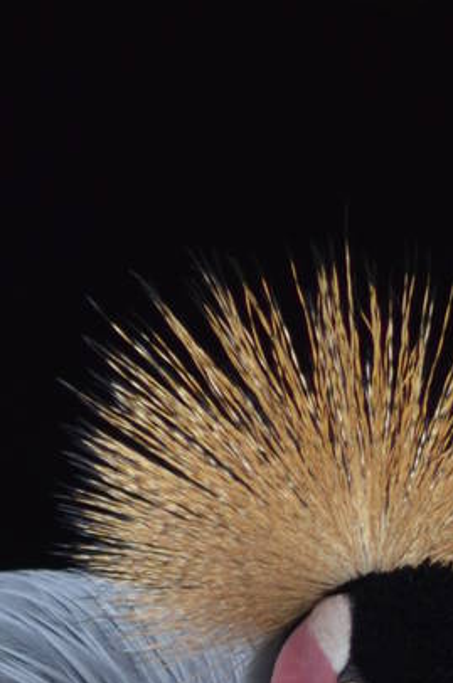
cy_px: 1147
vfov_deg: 1.3
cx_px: 98
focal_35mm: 1536
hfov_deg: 0.9
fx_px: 29114
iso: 720
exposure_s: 1/1000
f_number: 5
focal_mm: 260
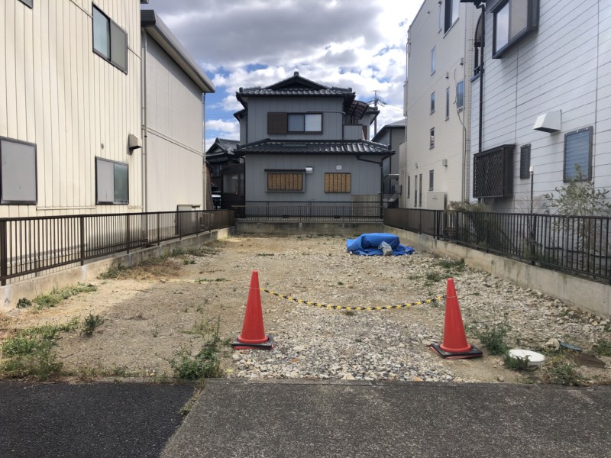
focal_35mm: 28
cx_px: 306
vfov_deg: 49.7
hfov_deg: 63.4
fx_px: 494
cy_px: 229
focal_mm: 3.99
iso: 20
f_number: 1.8
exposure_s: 1/1779
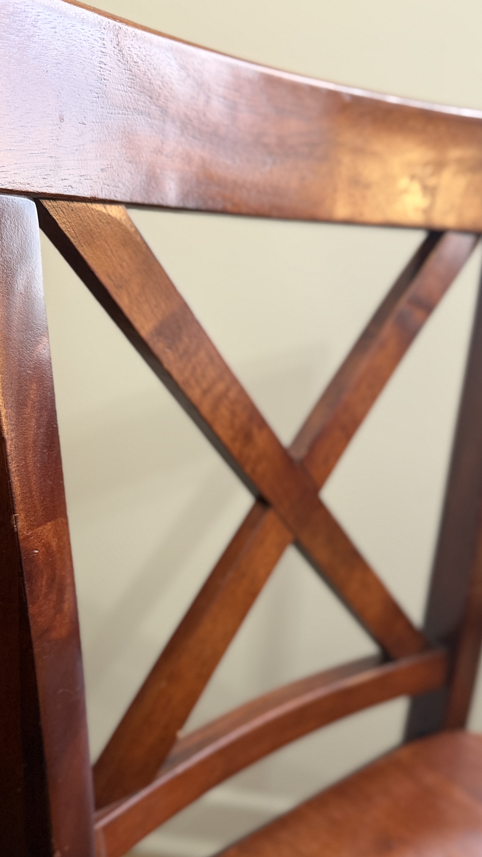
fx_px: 727
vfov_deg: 60.7
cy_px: 499
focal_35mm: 32
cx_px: 253
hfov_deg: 36.7
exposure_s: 1/60
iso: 250
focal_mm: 6.76
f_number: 1.78
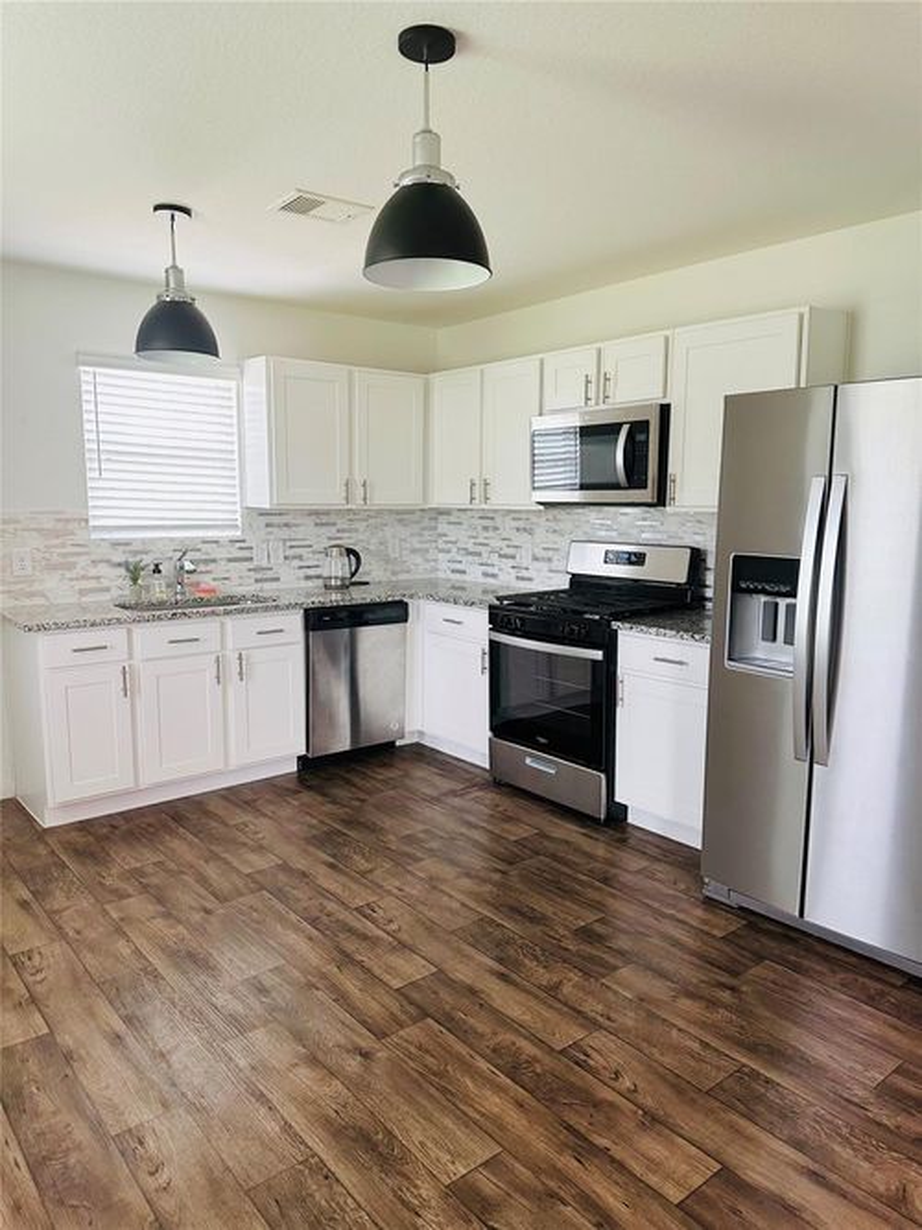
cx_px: 461
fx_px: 853
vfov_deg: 71.6
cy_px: 615
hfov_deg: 56.8
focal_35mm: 24
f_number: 1.78
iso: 400
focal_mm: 6.86
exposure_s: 1/60
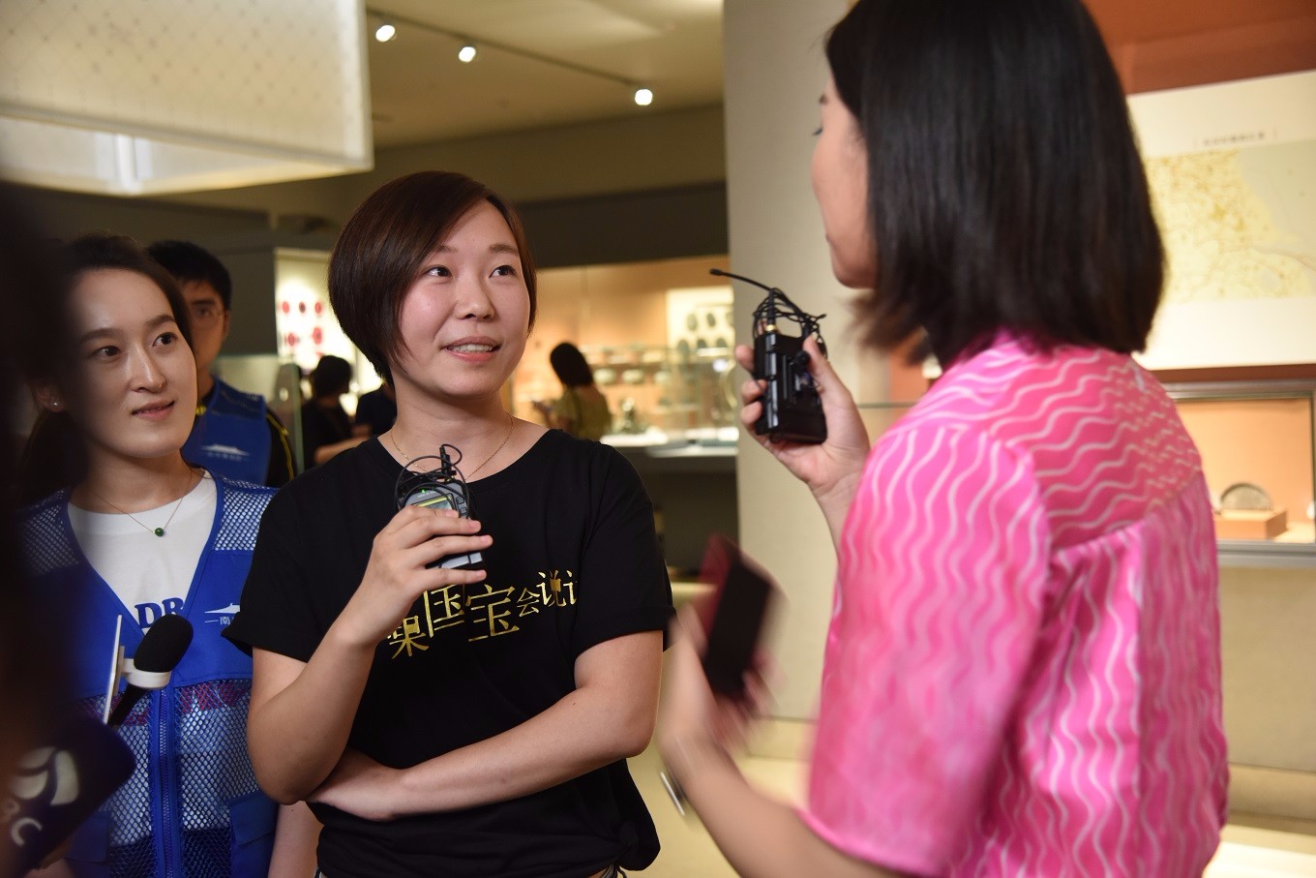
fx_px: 1609
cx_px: 658
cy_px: 439
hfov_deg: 44.5
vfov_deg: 30.5
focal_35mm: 44
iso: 1600
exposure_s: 1/25
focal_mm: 44
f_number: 4
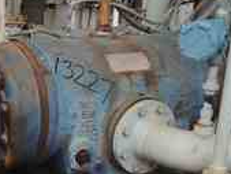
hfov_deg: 26.4
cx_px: 19
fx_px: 474
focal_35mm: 71
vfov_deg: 20.4
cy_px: 150
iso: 100
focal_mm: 4.3
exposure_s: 1/125
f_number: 3
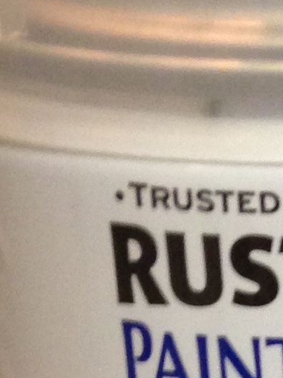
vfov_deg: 9.4
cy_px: 609
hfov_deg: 6.9
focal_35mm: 203
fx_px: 2214
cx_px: 701
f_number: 2.4
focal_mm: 4.12
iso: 125
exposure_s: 1/20
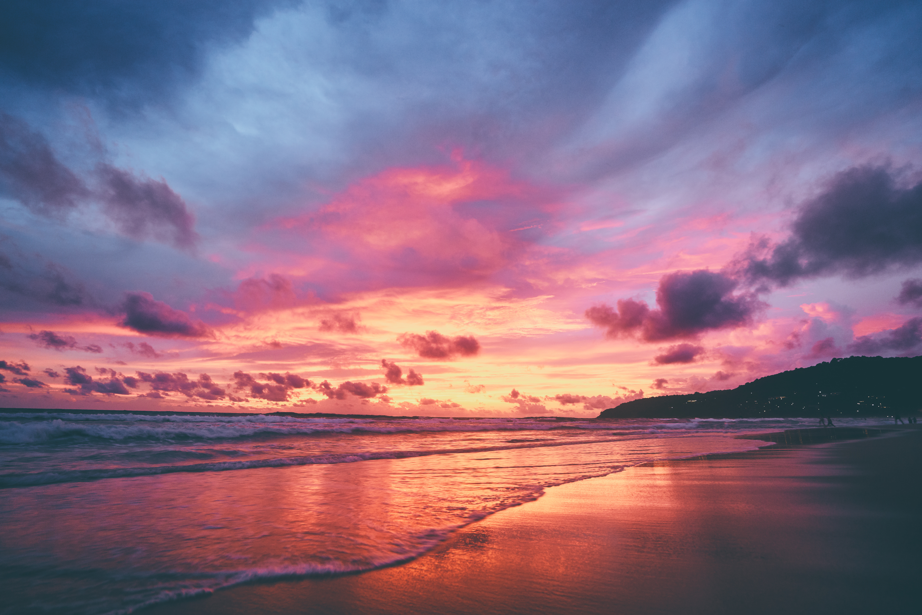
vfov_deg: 73.7
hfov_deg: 96.7
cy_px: 308
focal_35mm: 16
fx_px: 410
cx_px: 461
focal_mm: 16
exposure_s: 1/10
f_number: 4
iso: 200
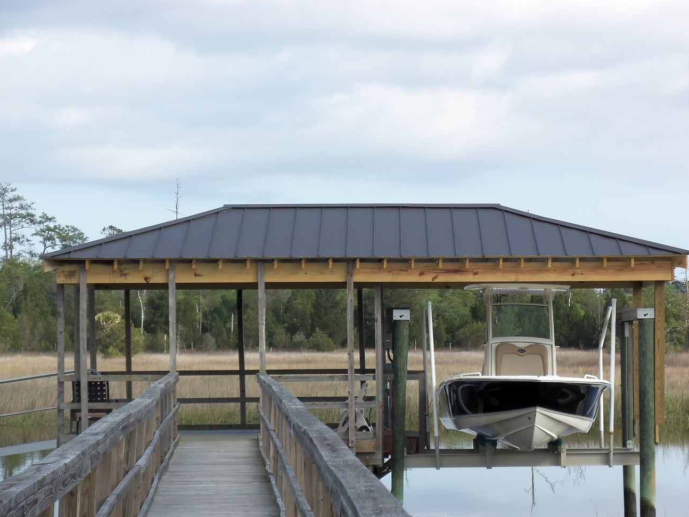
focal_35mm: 136
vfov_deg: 10.9
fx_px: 2707
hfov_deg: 14.5
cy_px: 260
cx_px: 344
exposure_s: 1/320
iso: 64
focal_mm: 23.7
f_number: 4.7
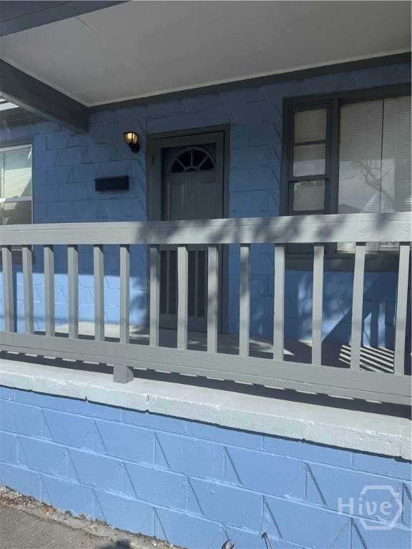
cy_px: 274
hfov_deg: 56.8
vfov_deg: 71.6
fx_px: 381
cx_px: 206
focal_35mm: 24
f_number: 1.78
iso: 80
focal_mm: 6.76
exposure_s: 1/5814
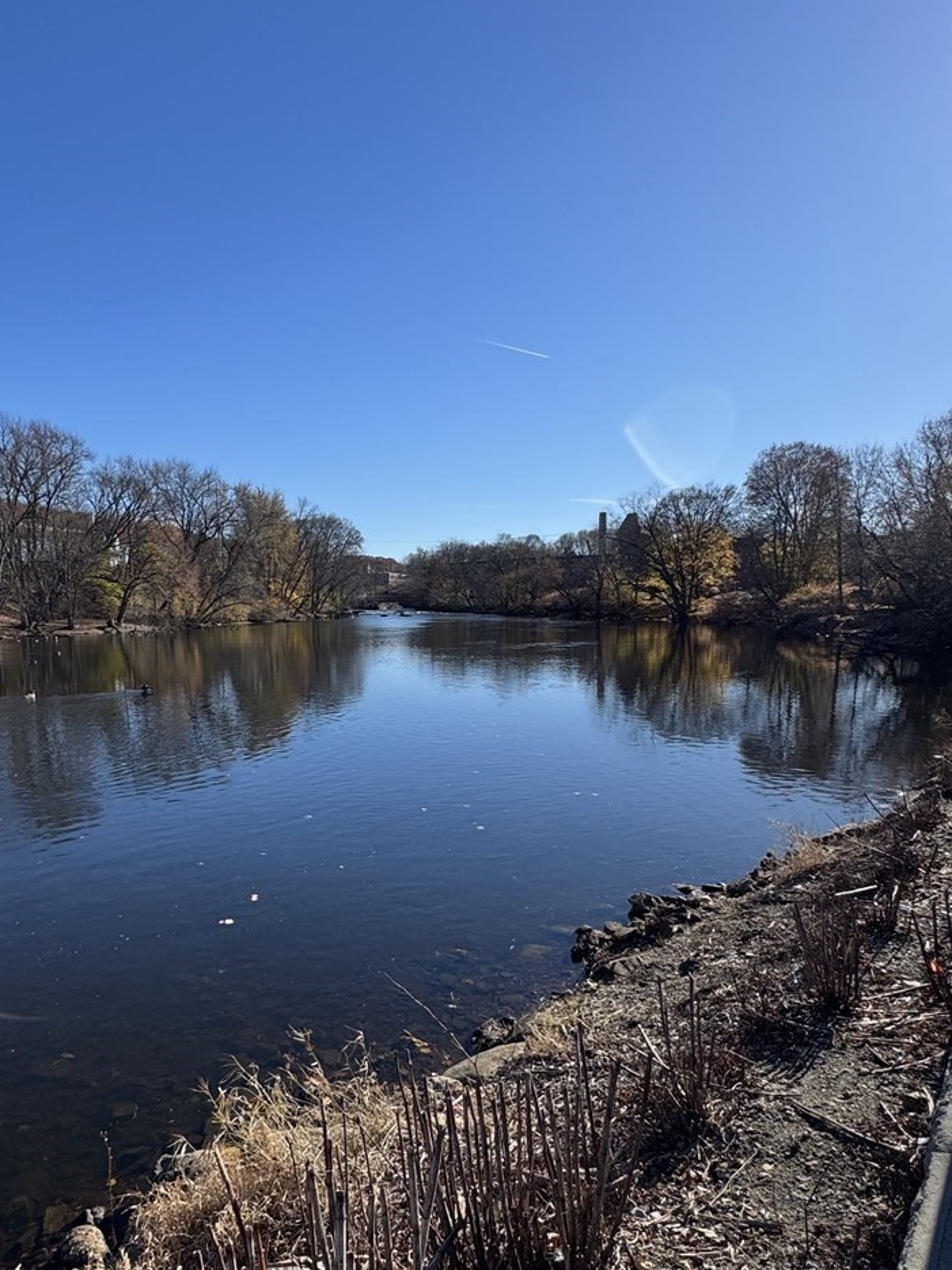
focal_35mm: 23
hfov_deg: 58.3
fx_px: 844
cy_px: 681
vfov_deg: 73.8
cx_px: 373
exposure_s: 1/1748
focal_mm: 2.22
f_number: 2.2
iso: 50
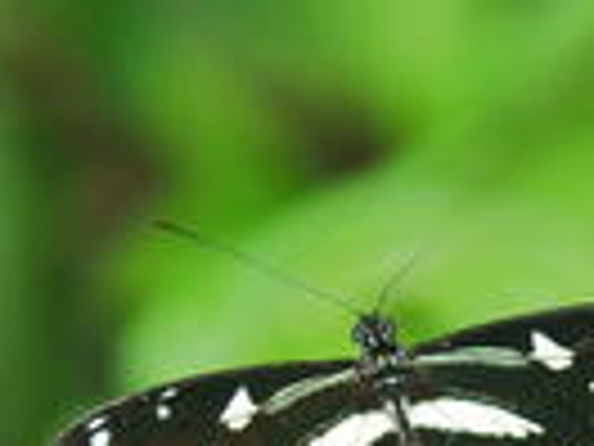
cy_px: 401
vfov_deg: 1.5
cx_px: 418
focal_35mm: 1025
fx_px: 17589
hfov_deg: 1.9
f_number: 5.6
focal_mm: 150
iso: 200
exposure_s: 1/80
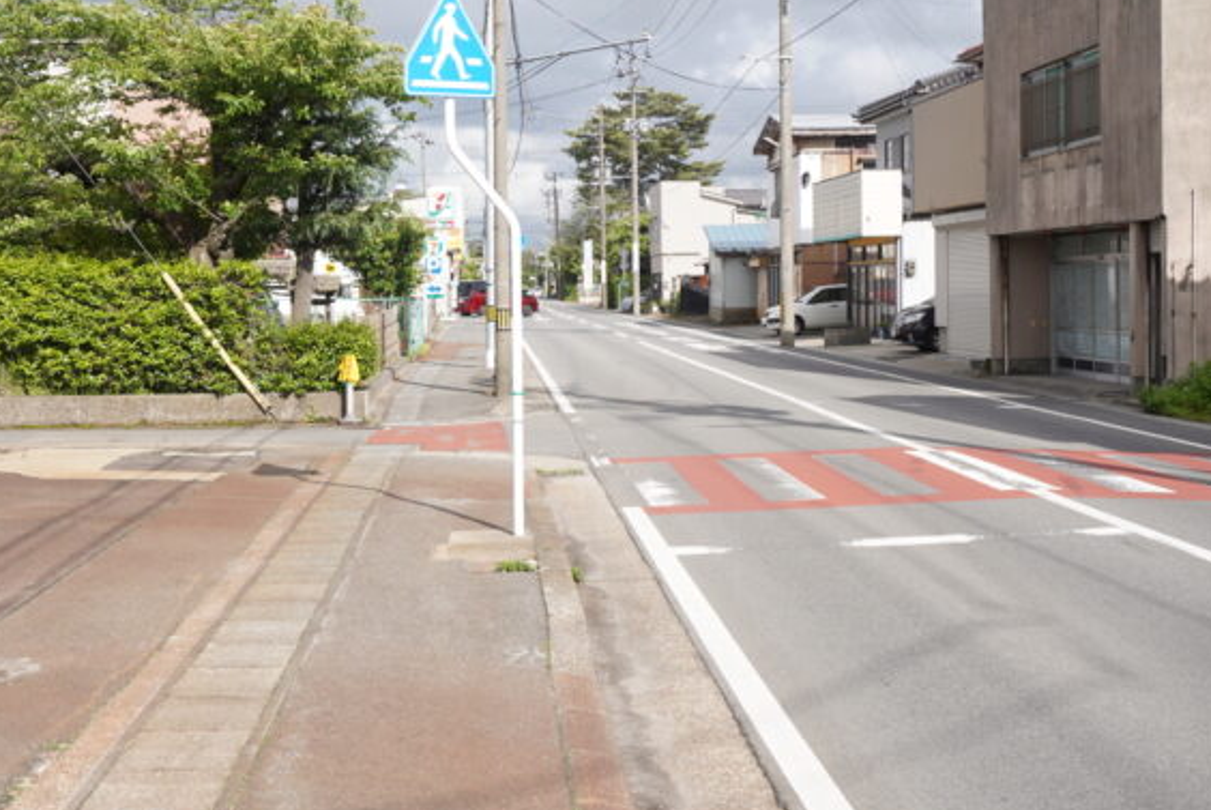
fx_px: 1650
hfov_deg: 40.2
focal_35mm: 49
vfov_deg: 27.5
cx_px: 502
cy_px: 293
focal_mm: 24
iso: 100
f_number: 5.6
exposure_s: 1/320
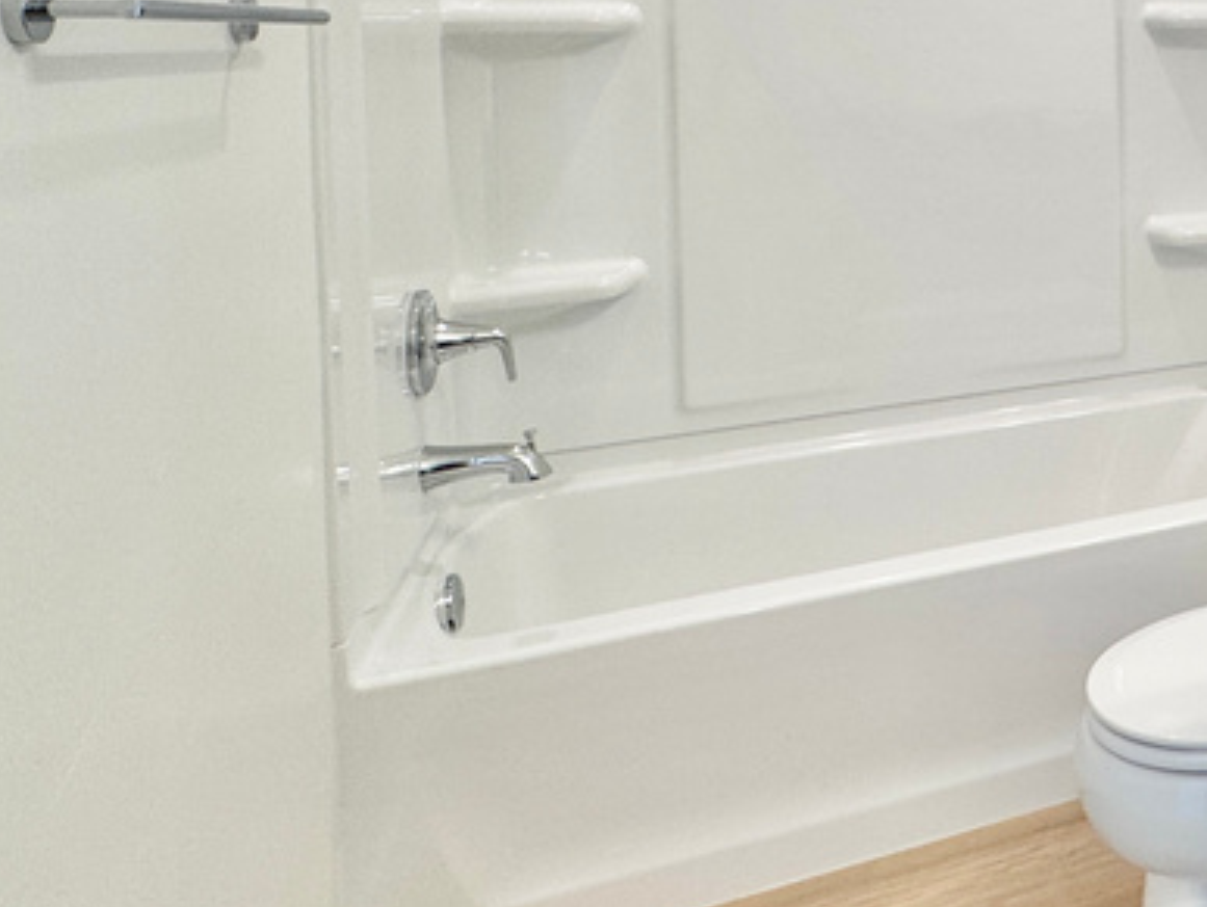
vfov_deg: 36.1
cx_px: 1447
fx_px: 1291
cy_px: 75
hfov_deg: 37.7
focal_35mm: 37
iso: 80
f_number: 2.2
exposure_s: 1/120
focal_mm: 2.22
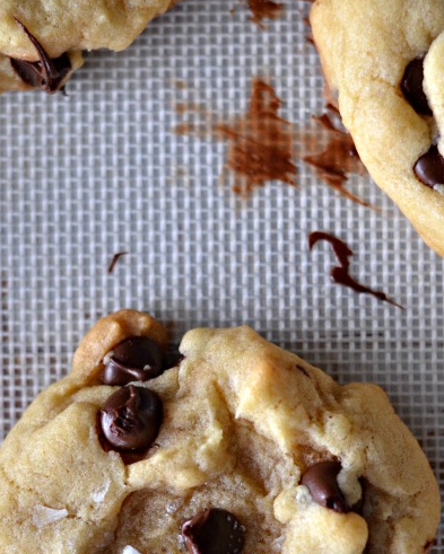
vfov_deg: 14.9
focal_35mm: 129
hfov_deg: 12.0
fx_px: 2118
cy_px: 349
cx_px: 224
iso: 1250
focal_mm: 50
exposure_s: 1/800
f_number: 2.5
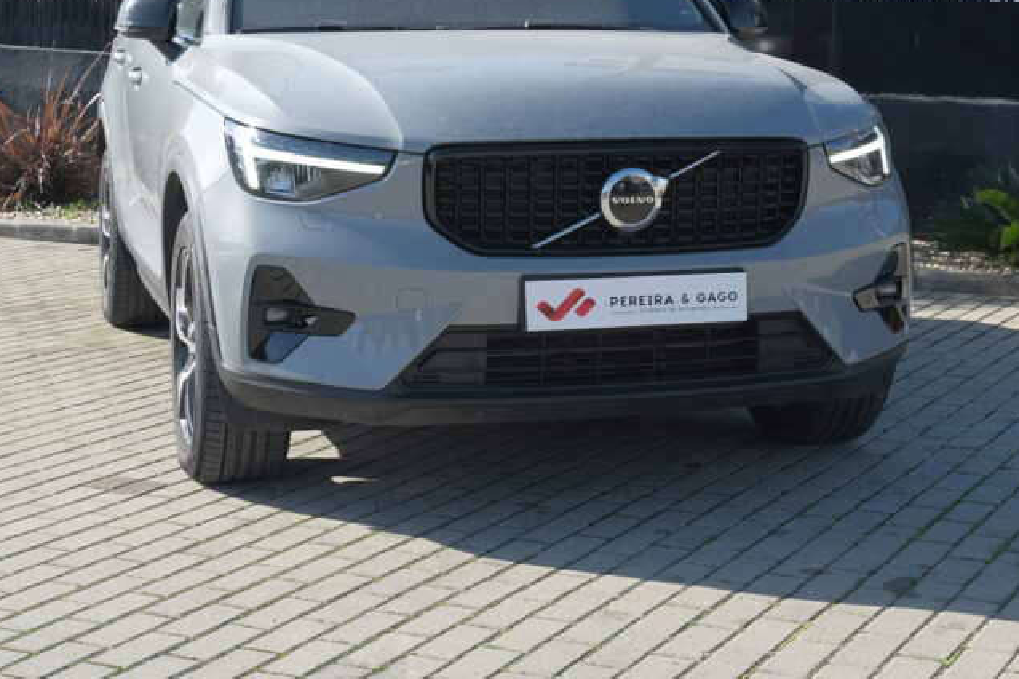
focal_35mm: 69
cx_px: 551
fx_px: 1952
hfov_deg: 29.2
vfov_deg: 19.6
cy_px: 164
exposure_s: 1/180
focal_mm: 28.8
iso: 160
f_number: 9
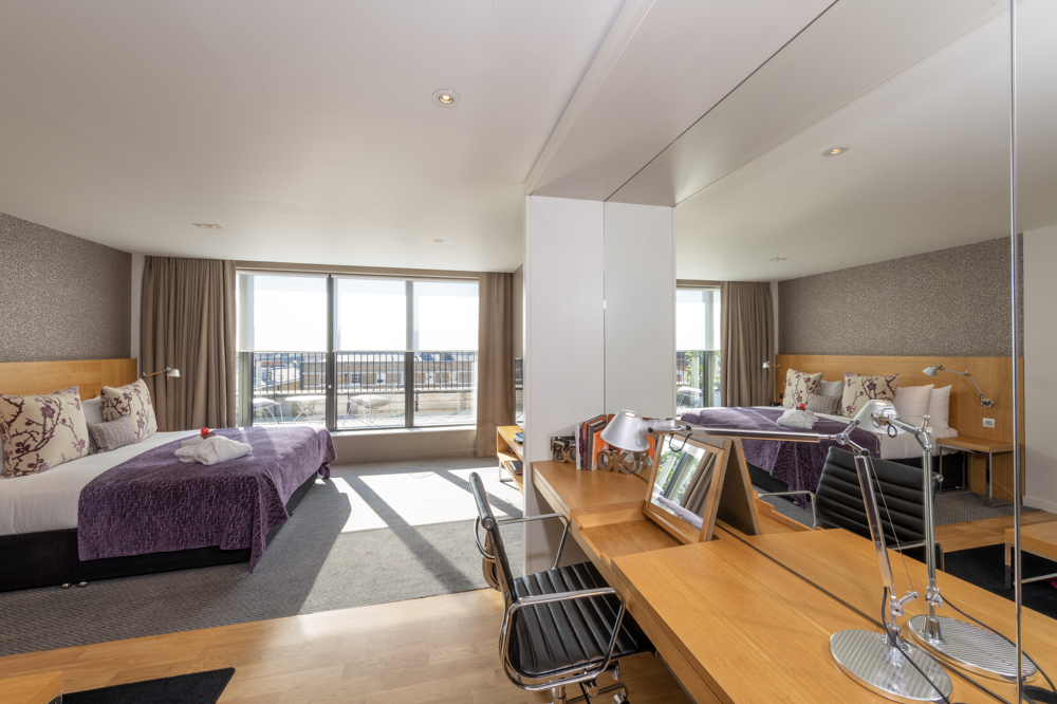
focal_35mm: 14
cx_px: 528
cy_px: 352
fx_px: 411
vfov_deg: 81.2
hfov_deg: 104.3
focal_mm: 14
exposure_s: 1/13
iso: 100
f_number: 16
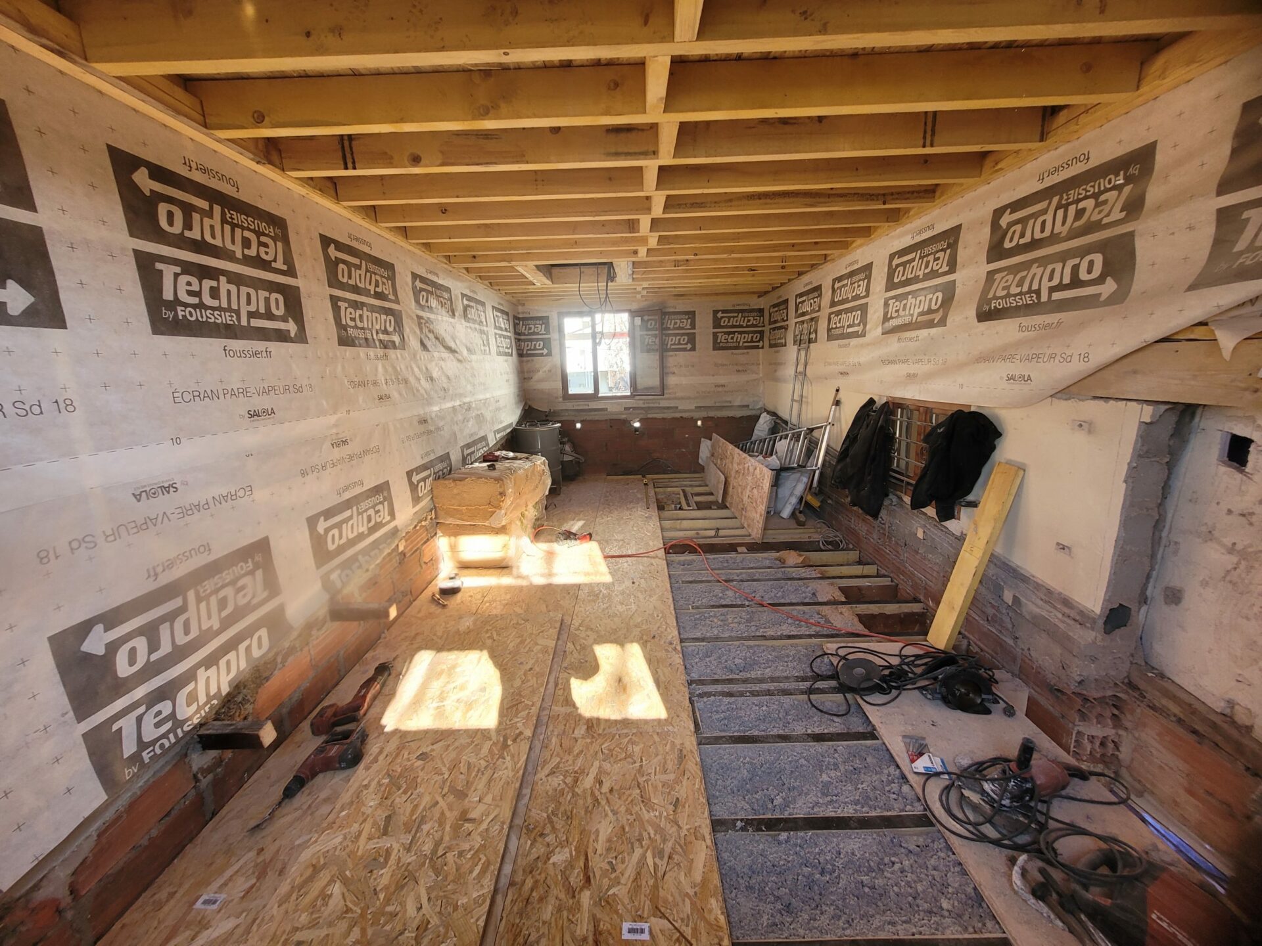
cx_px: 631
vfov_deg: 89.9
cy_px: 473
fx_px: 474
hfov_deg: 106.2
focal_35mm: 13
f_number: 2.2
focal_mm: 1.74
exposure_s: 1/50
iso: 64
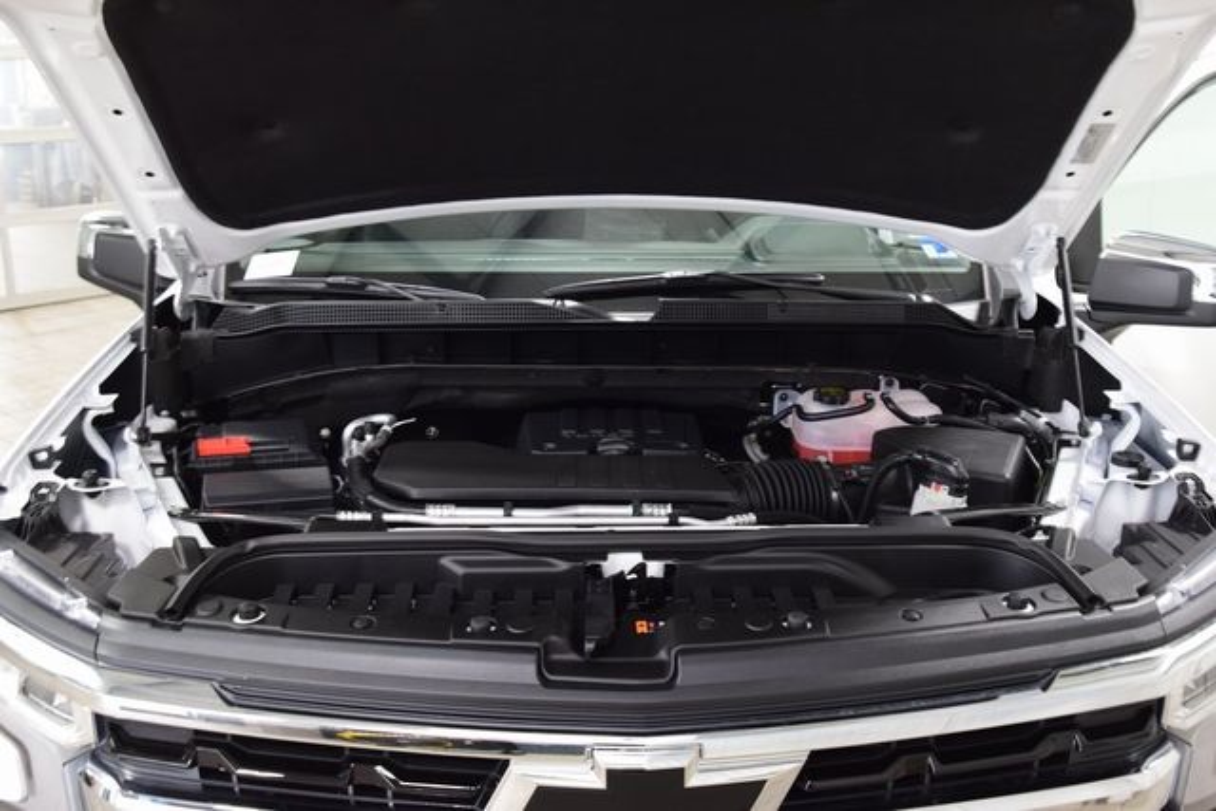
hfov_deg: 53.1
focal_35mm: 36
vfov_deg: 36.9
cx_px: 608
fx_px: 1216
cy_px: 406
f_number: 6.3
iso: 1000
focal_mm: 24
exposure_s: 1/15
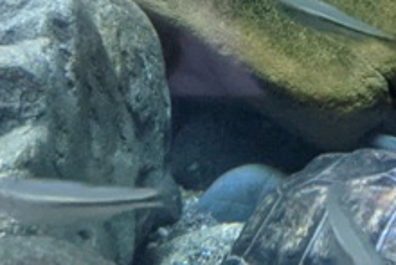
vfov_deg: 13.4
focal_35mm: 102
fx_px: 1123
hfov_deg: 19.3
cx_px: 416
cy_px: 202
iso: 1702
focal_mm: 4.38
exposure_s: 1/40
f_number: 1.73
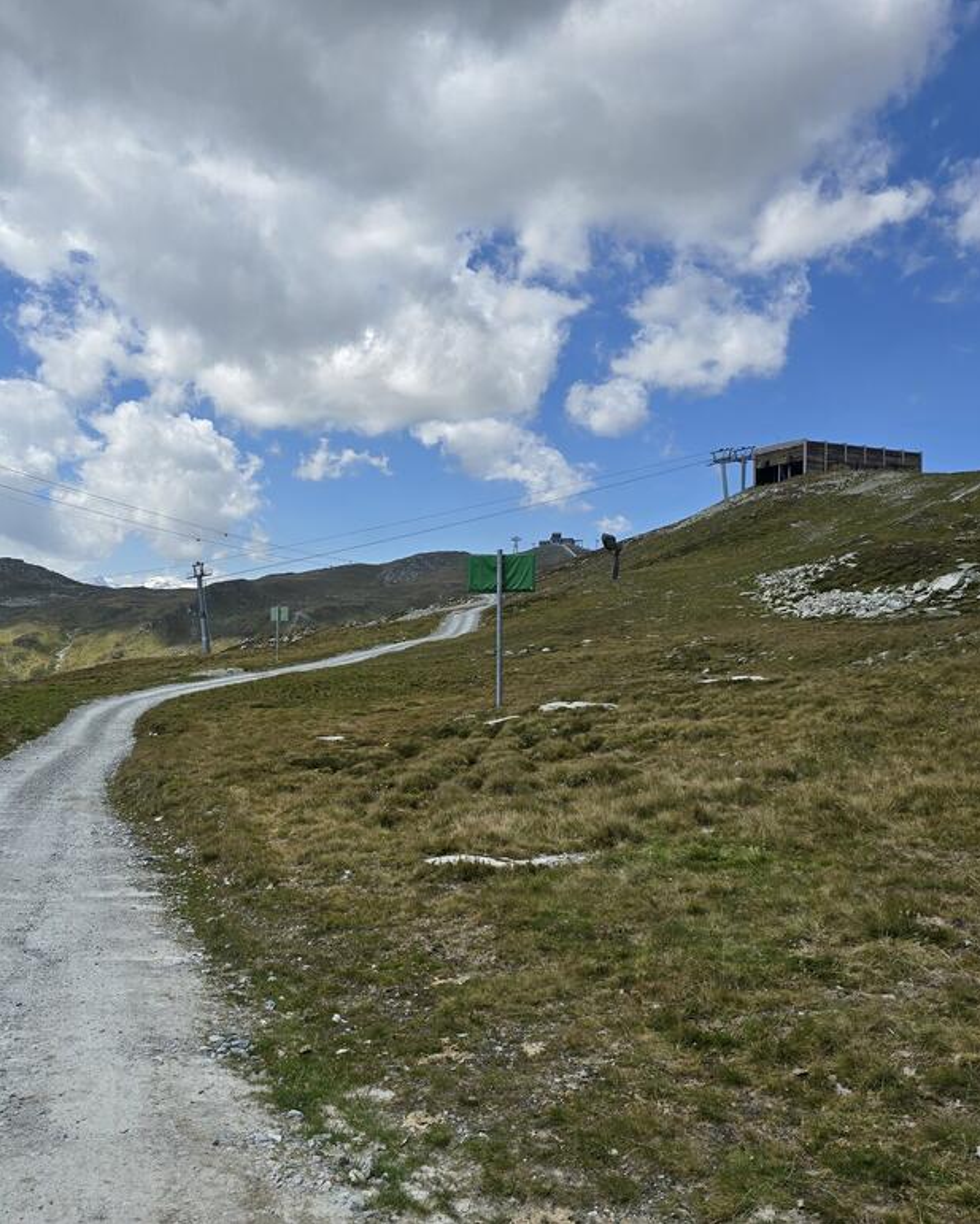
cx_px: 359
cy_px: 612
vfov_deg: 58.8
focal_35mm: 30
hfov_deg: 48.0
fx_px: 1087
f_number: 1.7
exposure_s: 1/1061
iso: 12
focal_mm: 6.3
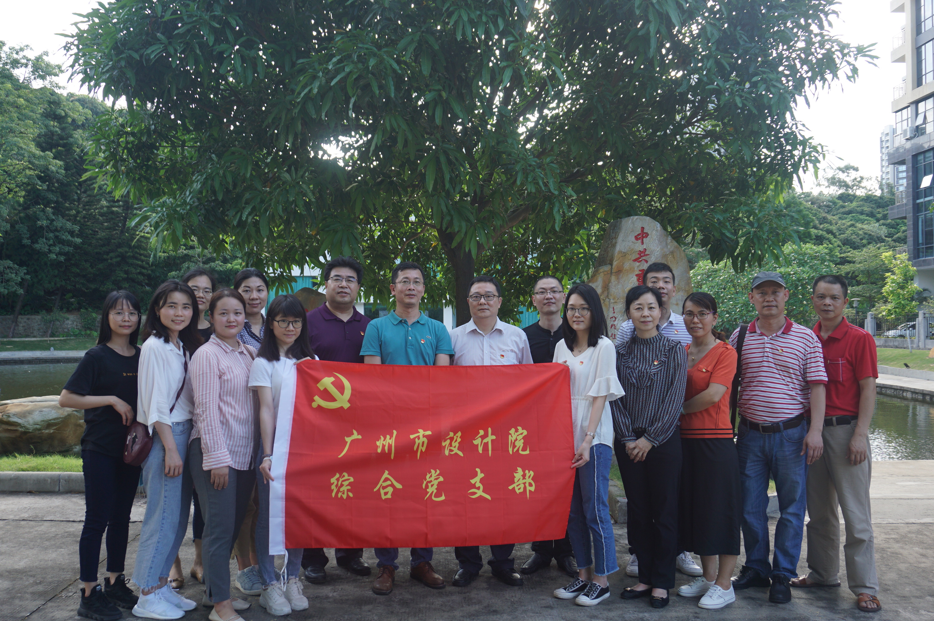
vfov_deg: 39.9
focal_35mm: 33
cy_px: 310
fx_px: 855
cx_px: 467
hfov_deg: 57.3
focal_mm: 22
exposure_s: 1/80
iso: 100
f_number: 4.5
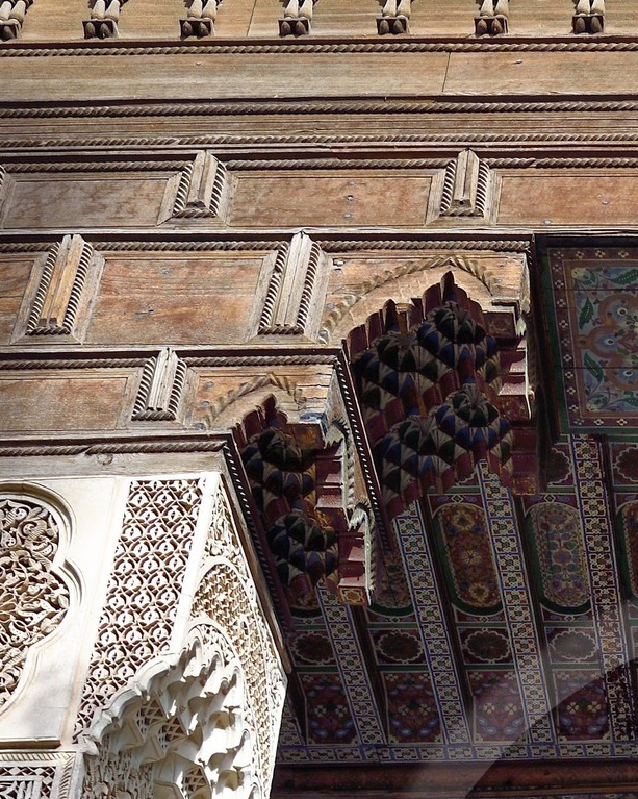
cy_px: 1055
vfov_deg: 18.8
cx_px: 813
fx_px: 2220
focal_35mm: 94
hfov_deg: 15.6
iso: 400
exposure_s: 1/125
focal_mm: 32
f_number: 11
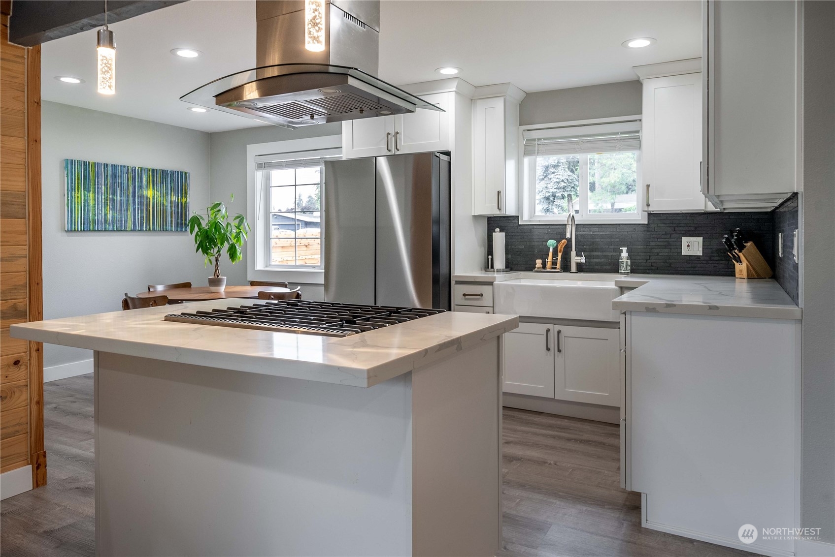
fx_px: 557
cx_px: 418
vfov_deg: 53.2
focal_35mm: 24
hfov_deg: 73.7
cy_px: 278
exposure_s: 1/30
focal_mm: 24
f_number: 7.1
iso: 640
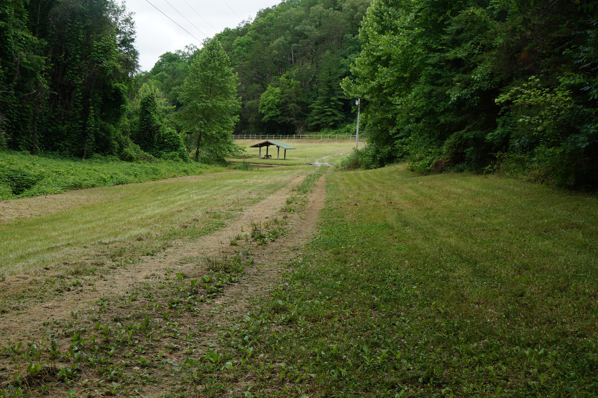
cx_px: 243
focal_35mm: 46
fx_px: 757
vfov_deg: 29.4
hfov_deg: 42.9
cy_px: 165
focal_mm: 25
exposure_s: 1/80
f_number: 10
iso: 100
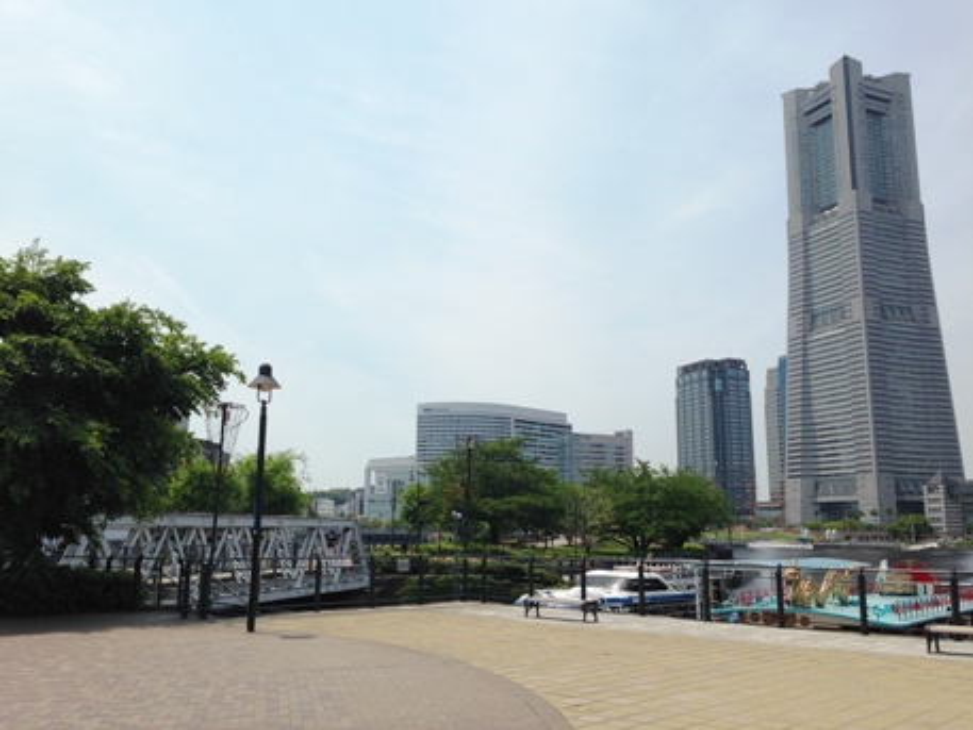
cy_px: 365
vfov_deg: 43.0
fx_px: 928
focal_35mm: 33
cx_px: 486
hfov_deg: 55.3
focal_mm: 4.12
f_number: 2.4
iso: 50
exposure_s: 1/3012
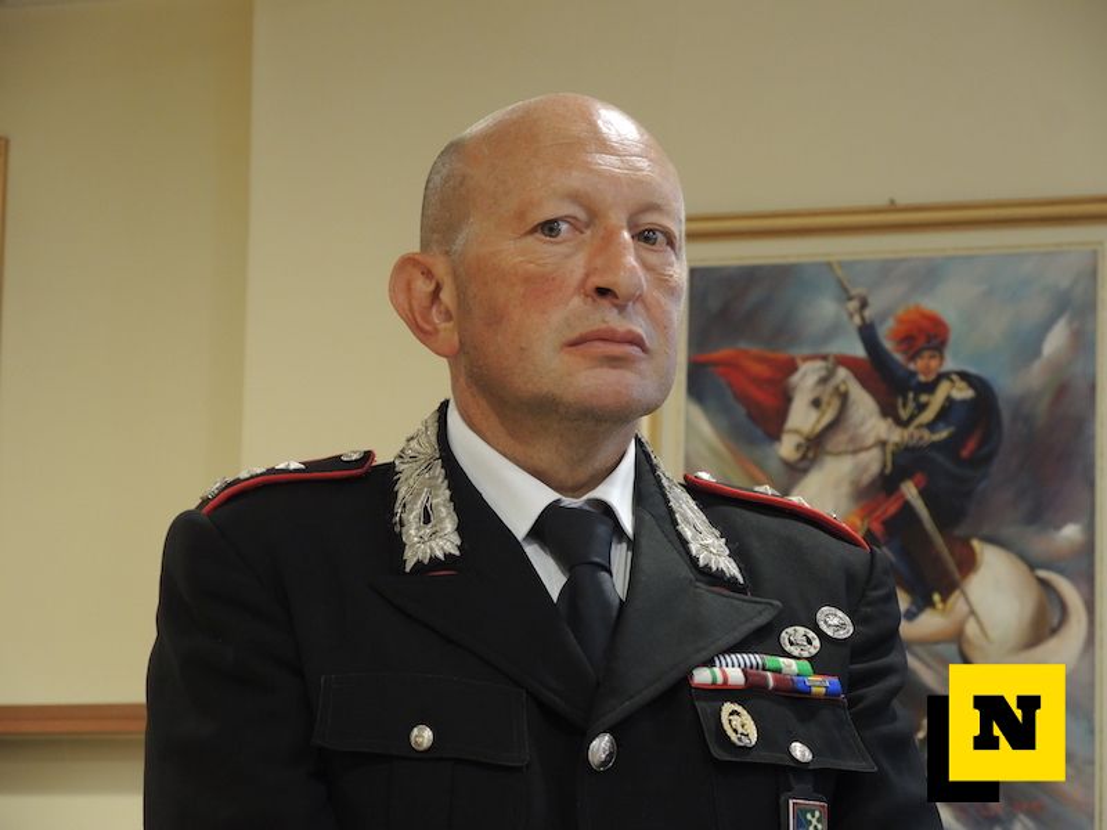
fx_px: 3358
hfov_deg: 18.7
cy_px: 415
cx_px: 554
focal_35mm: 105
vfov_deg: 14.1
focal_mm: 22.1
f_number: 3.5
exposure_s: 1/15
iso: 500
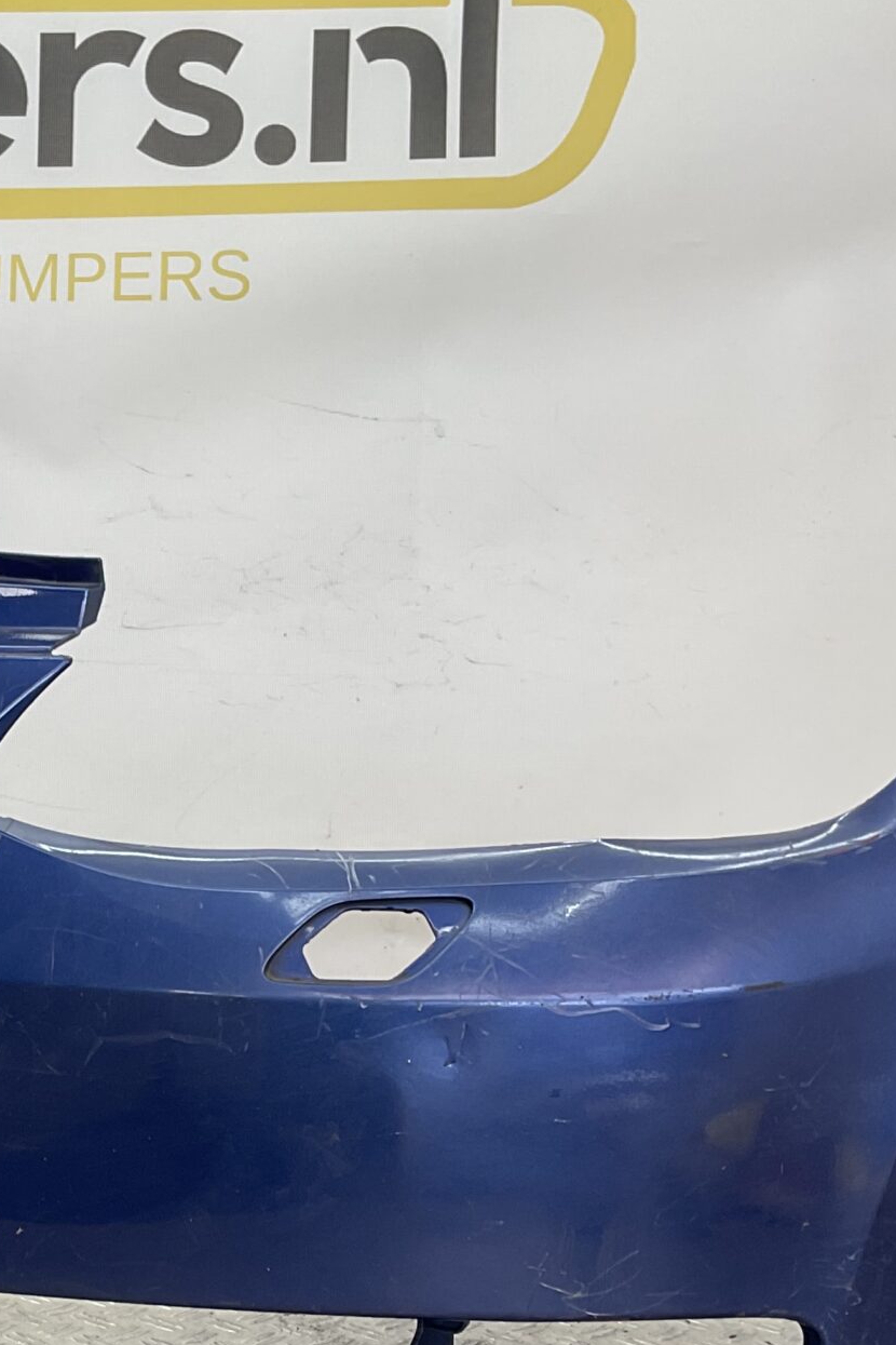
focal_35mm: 62
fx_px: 2314
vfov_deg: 32.2
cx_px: -119
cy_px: 874
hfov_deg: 20.7
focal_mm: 3
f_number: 1.8
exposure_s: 1/108
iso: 16
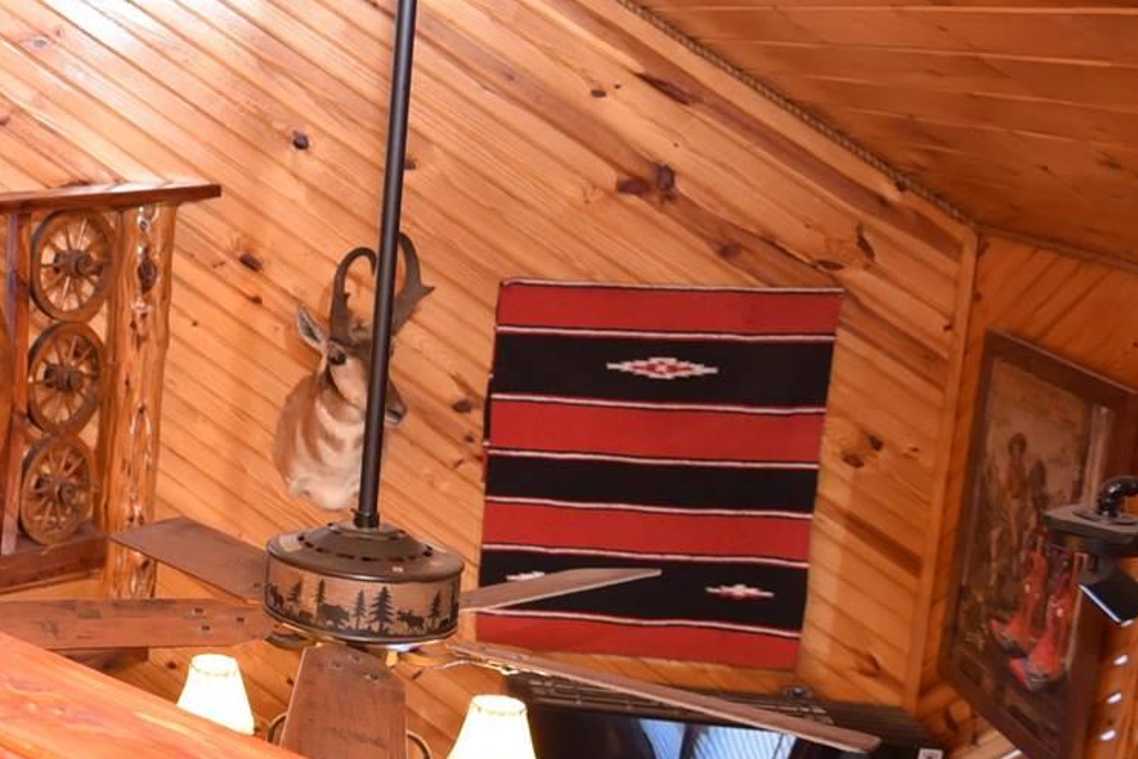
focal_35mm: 58
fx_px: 1834
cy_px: 362
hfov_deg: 26.4
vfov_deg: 23.4
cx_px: -511
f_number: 2.8
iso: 800
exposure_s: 1/60
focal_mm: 14
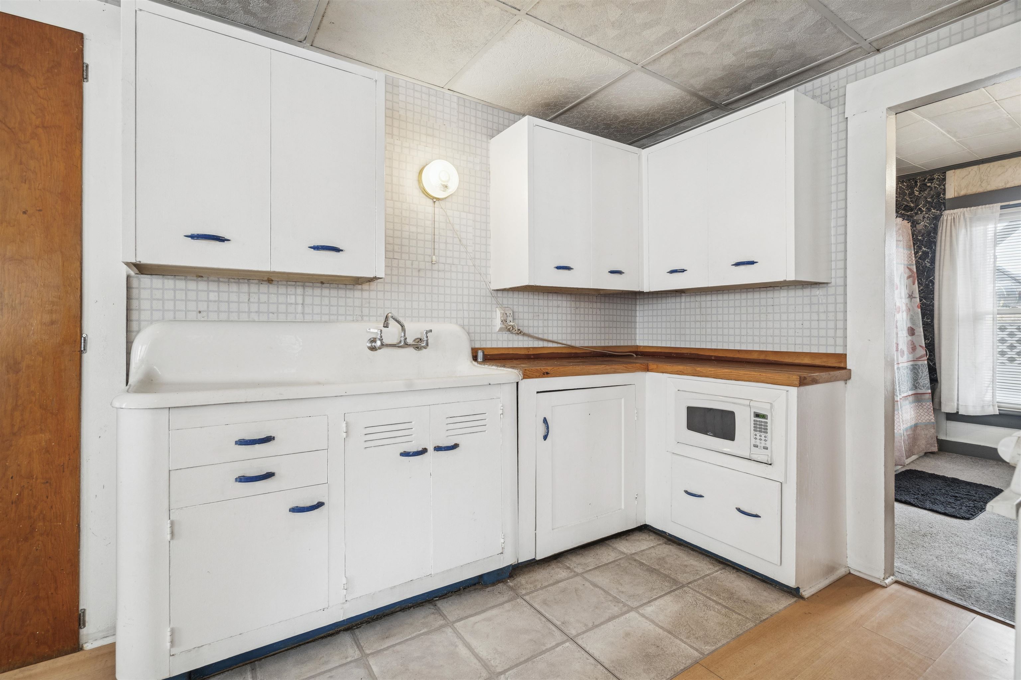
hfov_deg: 96.7
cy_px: 340
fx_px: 454
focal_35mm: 16
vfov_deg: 73.7
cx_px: 510
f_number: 8
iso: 640
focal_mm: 16
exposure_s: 1/10
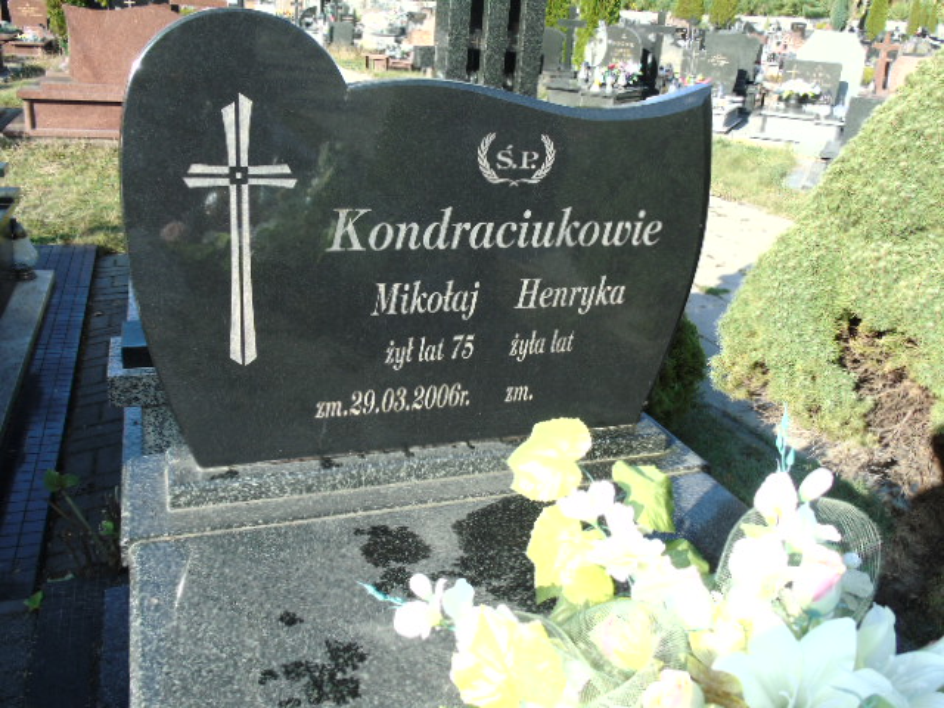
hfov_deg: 61.7
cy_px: 354
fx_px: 791
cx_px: 472
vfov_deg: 48.2
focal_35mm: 29
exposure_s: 1/250
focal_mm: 5.2
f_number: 3.6
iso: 80
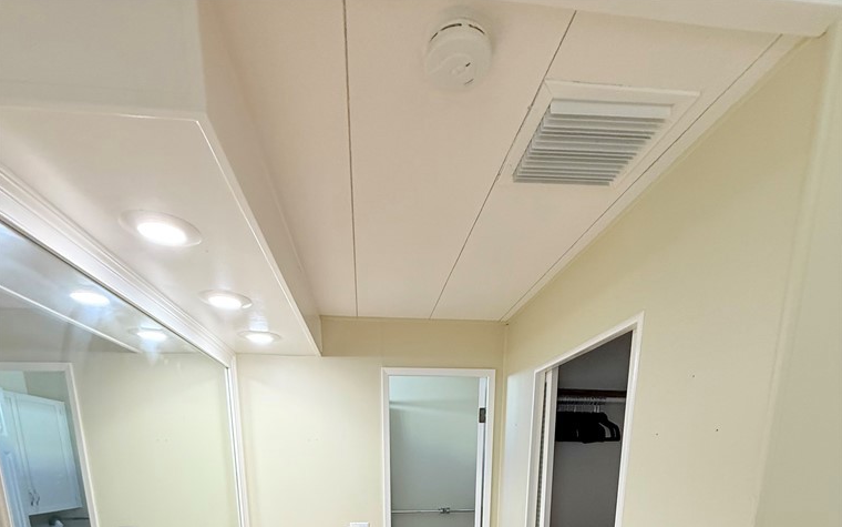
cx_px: 421
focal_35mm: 20
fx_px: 459
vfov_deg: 46.2
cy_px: 565
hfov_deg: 85.1
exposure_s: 1/120
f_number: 2.2
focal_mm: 2.22
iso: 200
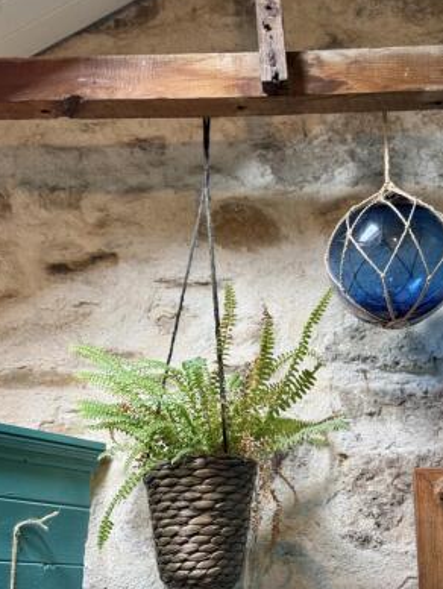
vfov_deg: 35.5
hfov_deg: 27.1
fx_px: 919
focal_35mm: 54
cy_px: 313
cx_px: 241
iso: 100
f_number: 1.78
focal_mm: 6.76
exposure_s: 1/90
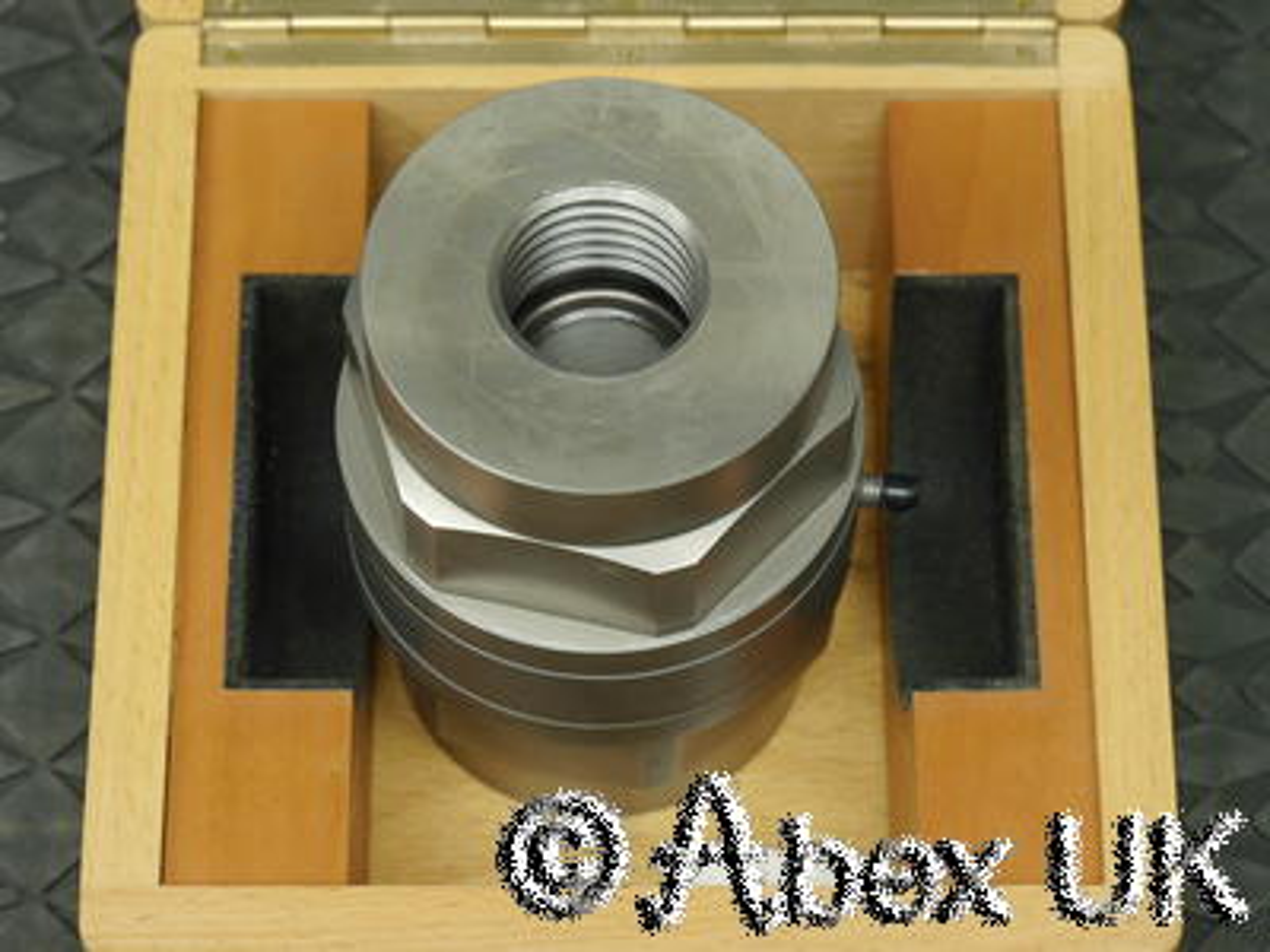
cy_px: 476
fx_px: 4476
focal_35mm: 122
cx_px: 635
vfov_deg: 12.1
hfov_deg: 16.1
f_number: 8
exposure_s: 1/4
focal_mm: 61
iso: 400
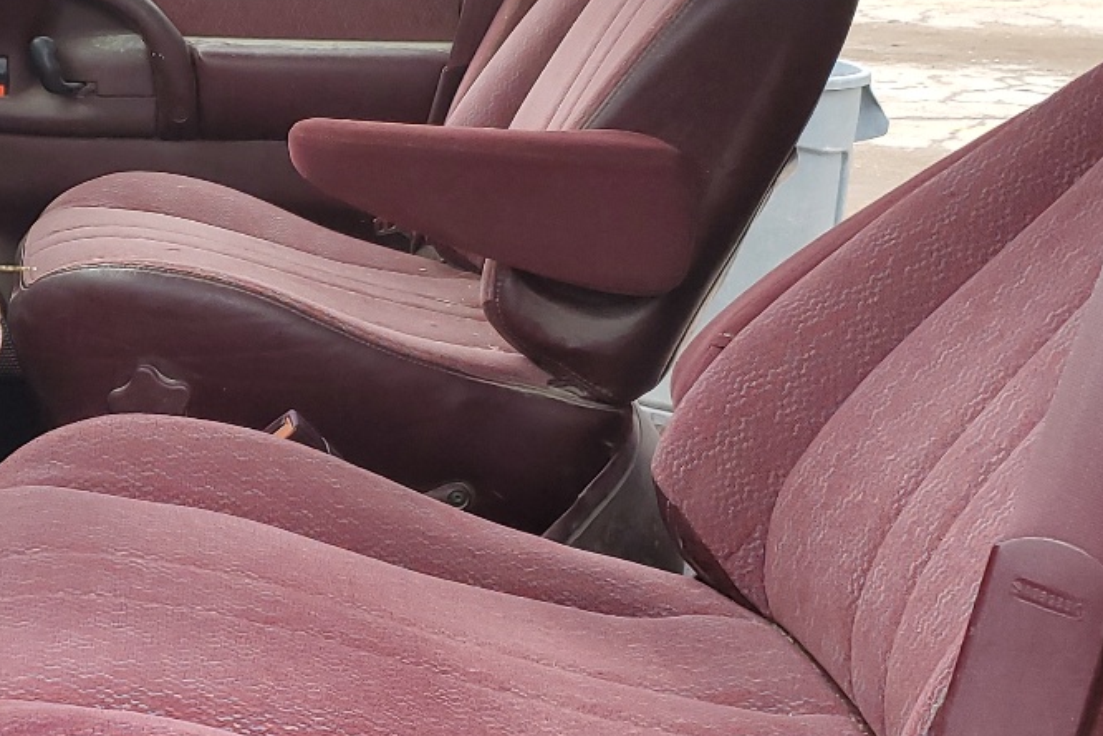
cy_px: 280
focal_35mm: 65
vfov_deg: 20.9
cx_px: 205
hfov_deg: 30.2
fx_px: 1991
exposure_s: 1/120
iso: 67
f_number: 1.5
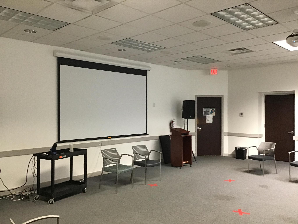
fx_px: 267
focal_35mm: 31
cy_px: 112
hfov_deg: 58.4
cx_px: 149
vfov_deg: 45.4
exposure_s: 1/15
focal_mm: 3.3
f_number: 2.4
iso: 200
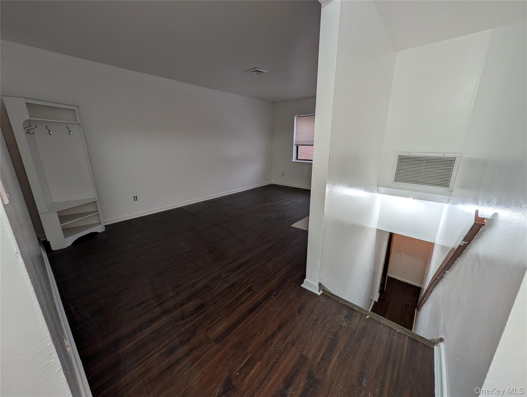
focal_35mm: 12
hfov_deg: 110.5
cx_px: 264
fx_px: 183
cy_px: 198
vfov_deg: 94.6
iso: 54
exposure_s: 1/120
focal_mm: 2.02
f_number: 1.7
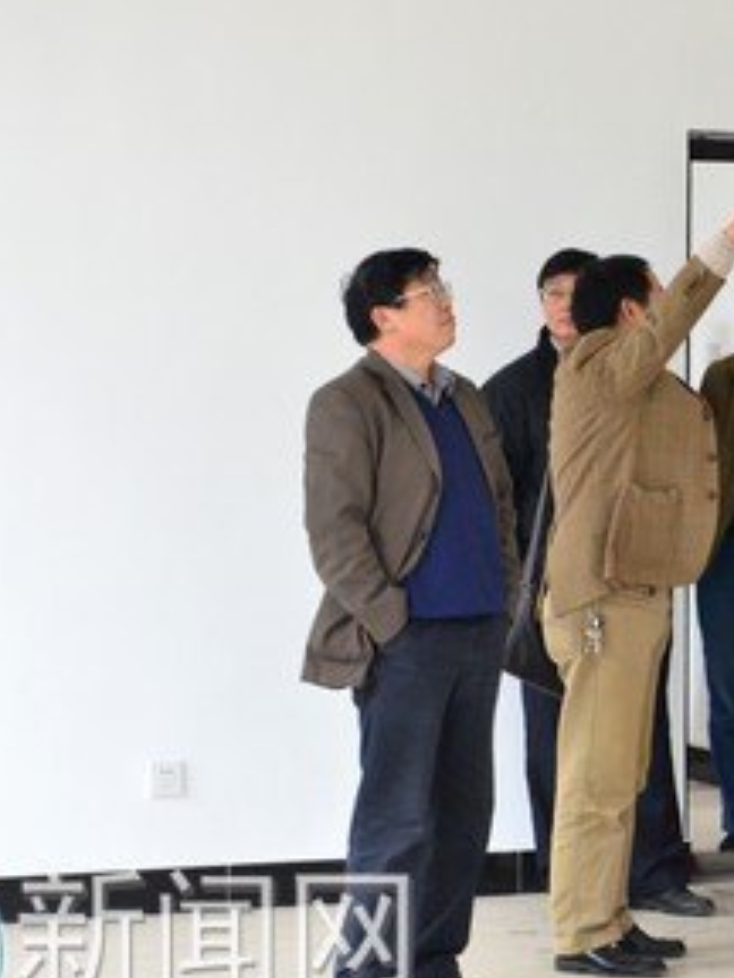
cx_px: 727
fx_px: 4410
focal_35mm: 156
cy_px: 443
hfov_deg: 9.5
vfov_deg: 12.7
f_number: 7.1
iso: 1600
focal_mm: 52
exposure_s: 1/30
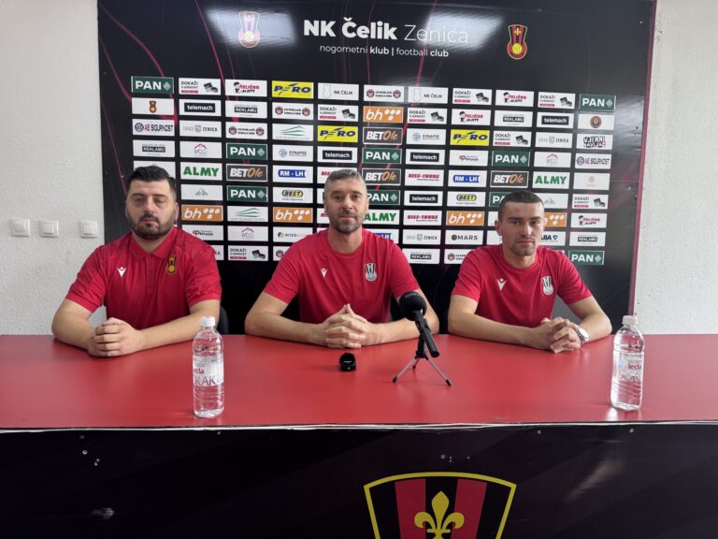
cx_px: 359
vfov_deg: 56.8
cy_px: 270
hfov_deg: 71.6
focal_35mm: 24
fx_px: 498
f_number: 1.78
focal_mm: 6.76
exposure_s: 1/121
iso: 200
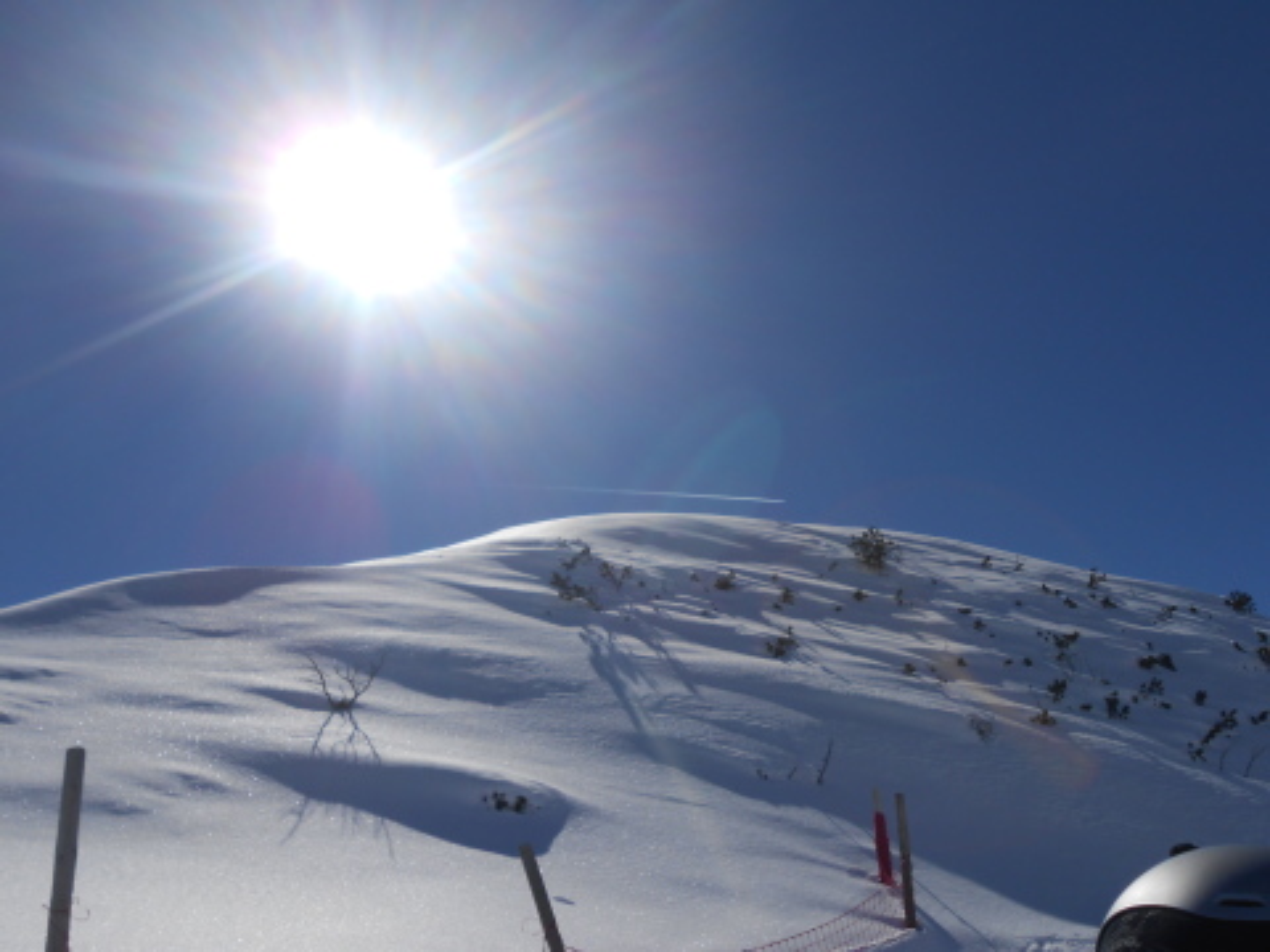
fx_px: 1247
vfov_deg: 41.8
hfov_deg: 54.0
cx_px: 635
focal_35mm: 34
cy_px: 476
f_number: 12.5
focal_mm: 6
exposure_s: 1/500
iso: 80
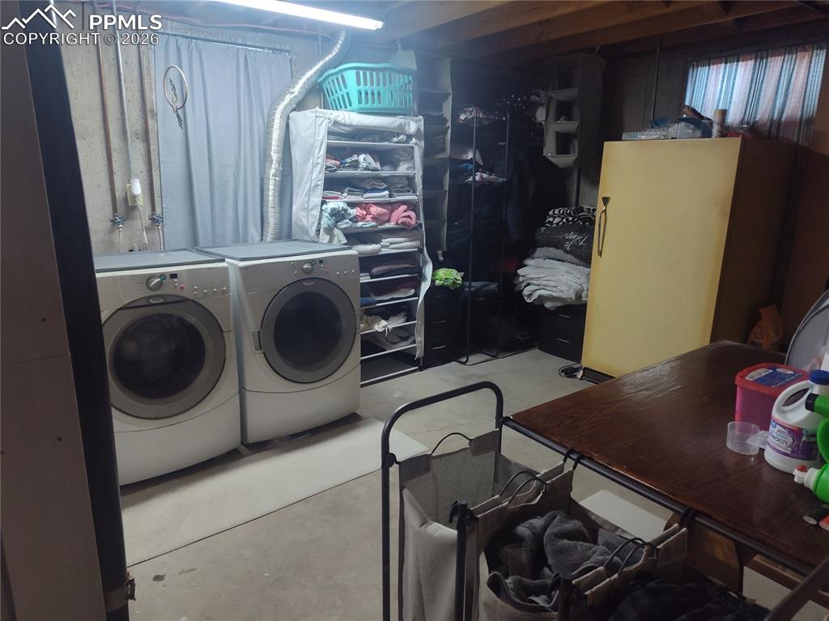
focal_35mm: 23
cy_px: 310
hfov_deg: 74.0
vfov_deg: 58.8
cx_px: 414
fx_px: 551
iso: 700
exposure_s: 1/60
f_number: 1.8
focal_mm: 5.56
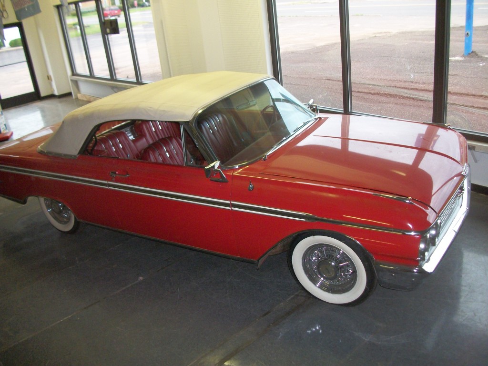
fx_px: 451
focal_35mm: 32
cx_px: 244
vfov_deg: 44.2
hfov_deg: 56.8
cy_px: 183
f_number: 2.9
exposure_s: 1/30
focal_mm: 5.7
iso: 250
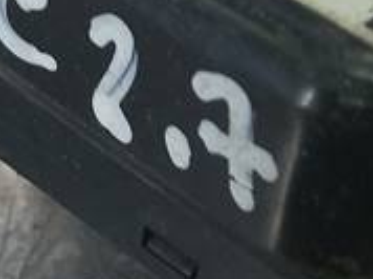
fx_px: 1550
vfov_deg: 10.2
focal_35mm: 144
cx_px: 386
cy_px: 38
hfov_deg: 13.5
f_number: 1.8
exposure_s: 1/50
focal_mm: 4.6
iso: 50
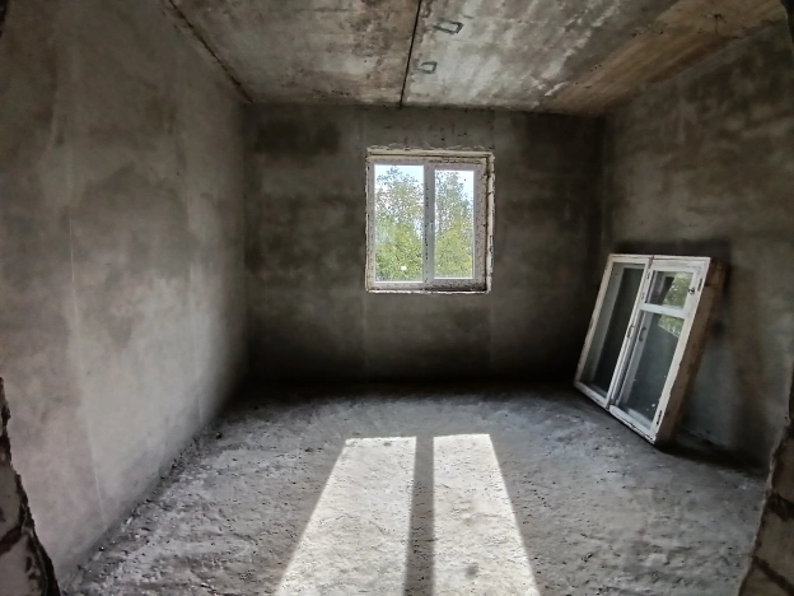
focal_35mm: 17
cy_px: 298
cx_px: 397
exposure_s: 1/100
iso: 265
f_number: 2.2
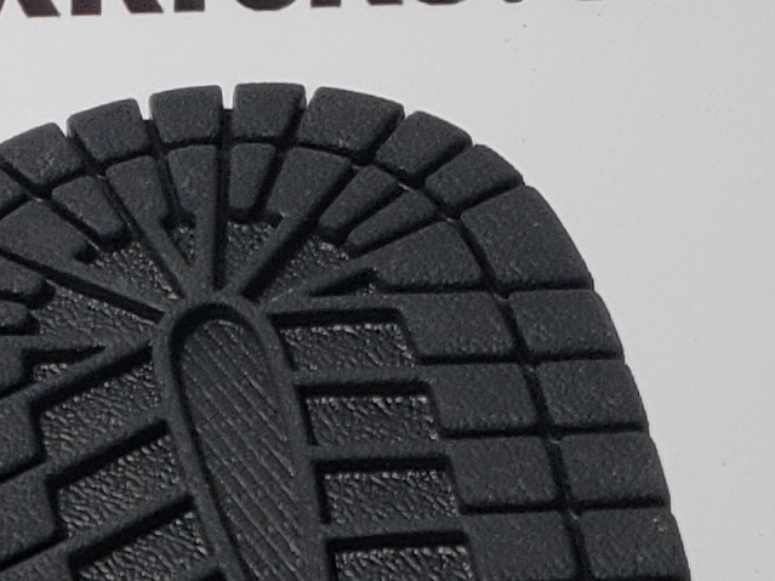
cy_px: 1709
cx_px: -196
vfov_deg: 7.9
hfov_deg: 11.8
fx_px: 3671
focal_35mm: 164
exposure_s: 1/365
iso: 50
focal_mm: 4.3
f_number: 1.5
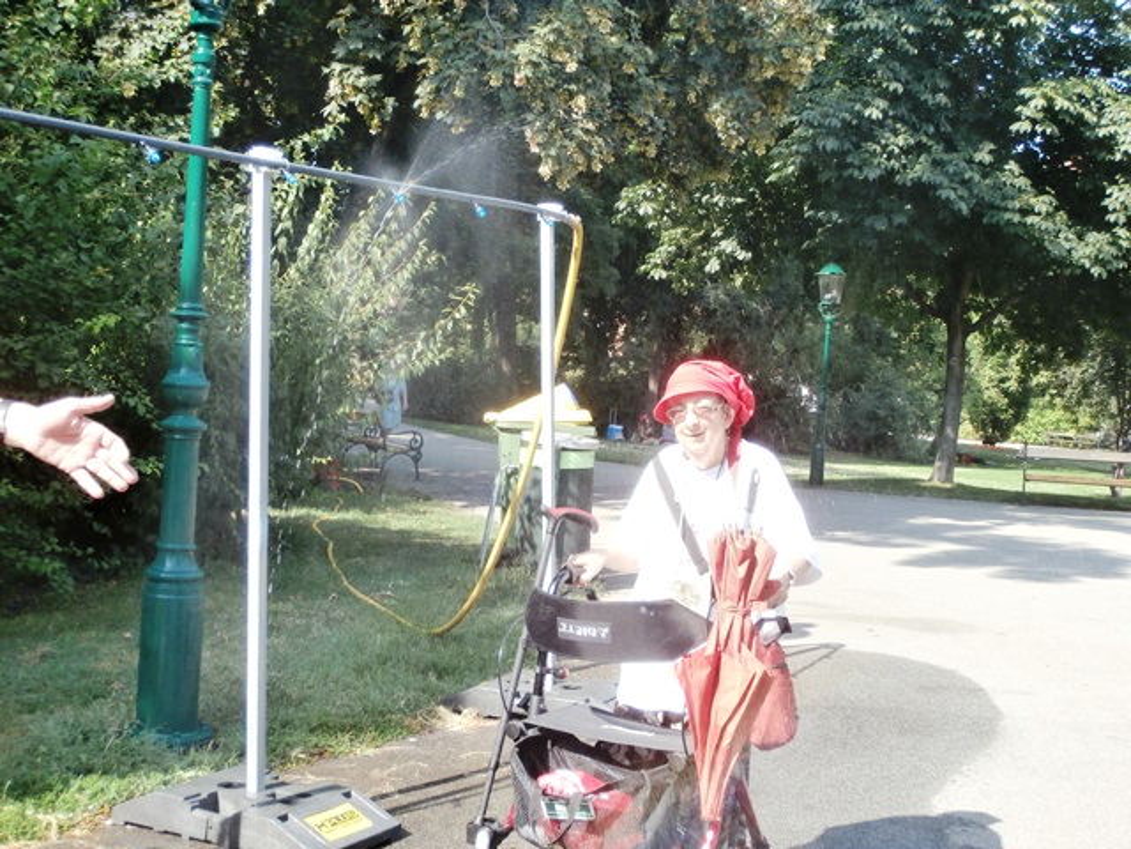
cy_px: 424
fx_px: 1536
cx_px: 566
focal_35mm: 47
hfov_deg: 40.4
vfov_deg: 30.9
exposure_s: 1/160
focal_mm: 8.29
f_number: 4.2
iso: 100
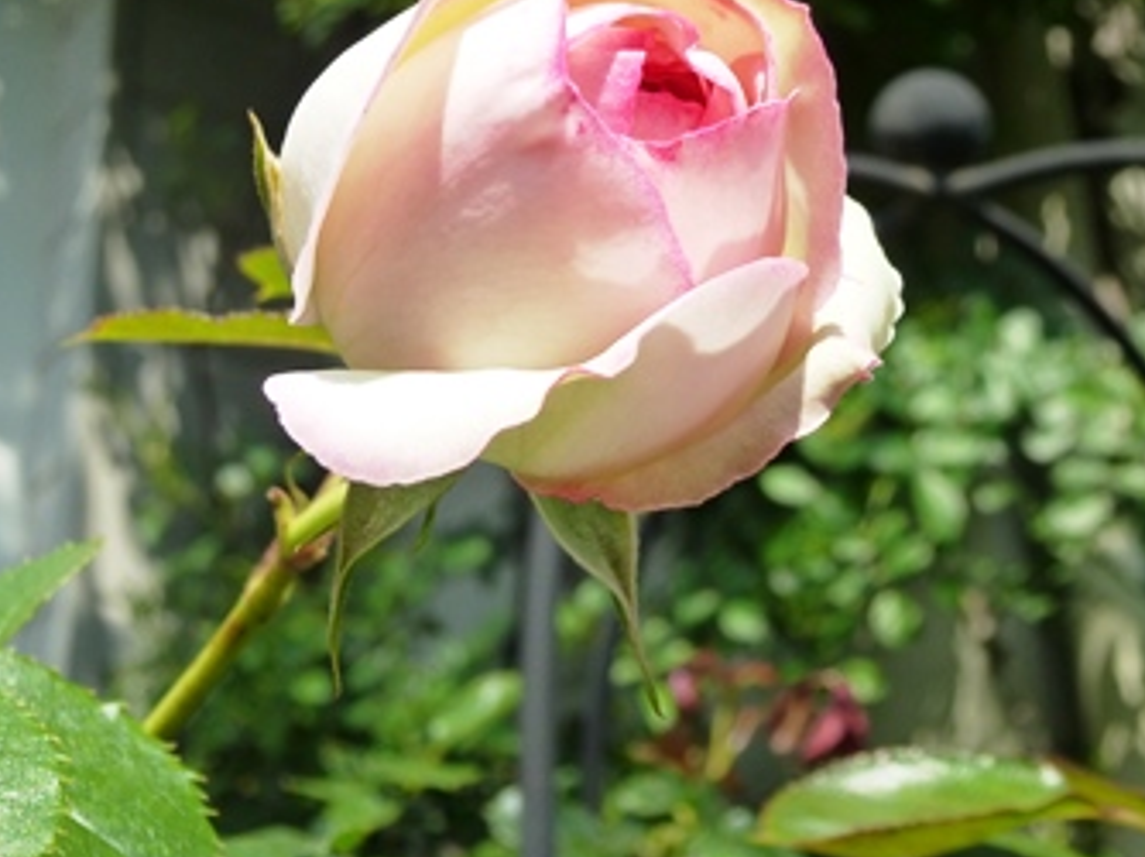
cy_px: 305
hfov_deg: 34.9
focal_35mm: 55
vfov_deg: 26.4
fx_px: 1818
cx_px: 518
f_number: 3.8
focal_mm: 7.4
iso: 160
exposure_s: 1/800
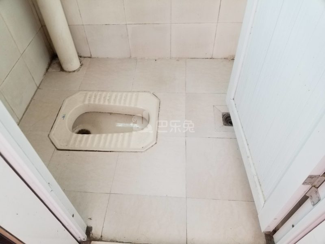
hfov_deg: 67.3
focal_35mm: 26
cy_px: 122
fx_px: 244
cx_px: 162
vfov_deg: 53.1
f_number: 1.7
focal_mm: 4.25
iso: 100
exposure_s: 1/50
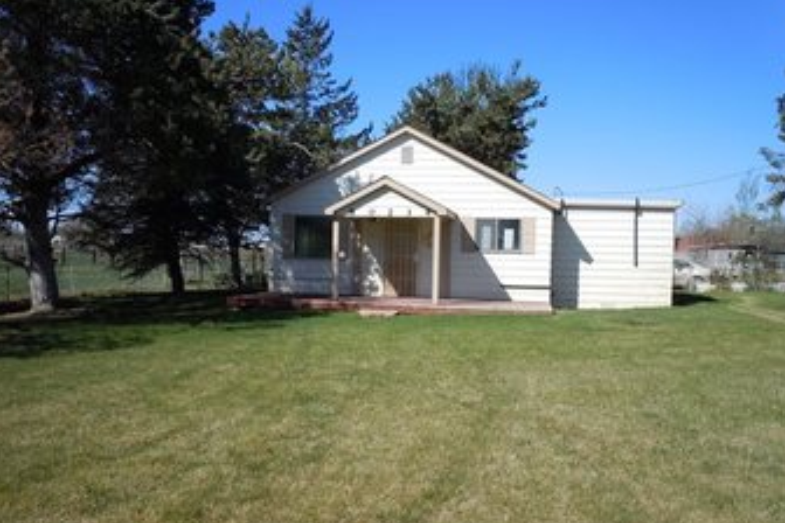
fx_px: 654
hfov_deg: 61.9
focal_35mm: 30
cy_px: 264
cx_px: 388
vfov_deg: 43.6
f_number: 3.7
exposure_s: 1/800
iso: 100
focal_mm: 5
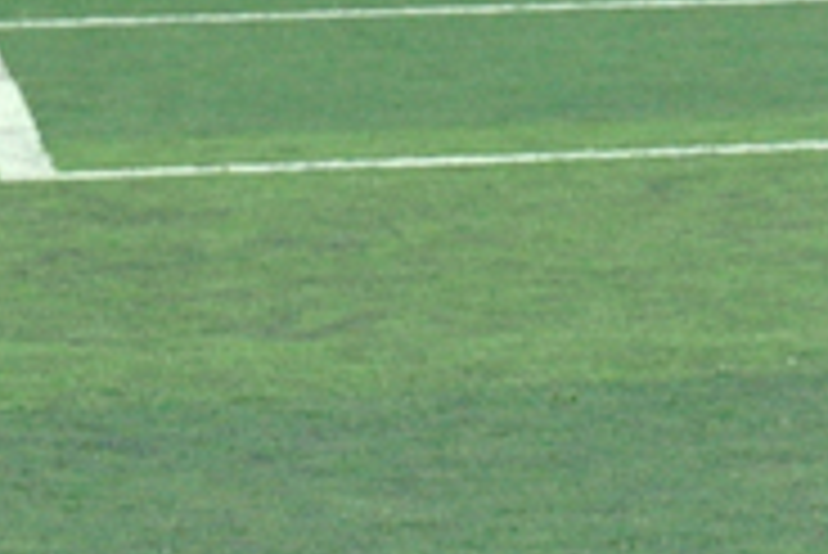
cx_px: 328
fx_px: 6882
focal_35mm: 299
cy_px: 588
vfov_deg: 4.6
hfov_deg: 6.9
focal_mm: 16.1
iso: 200
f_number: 4.2
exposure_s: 1/200
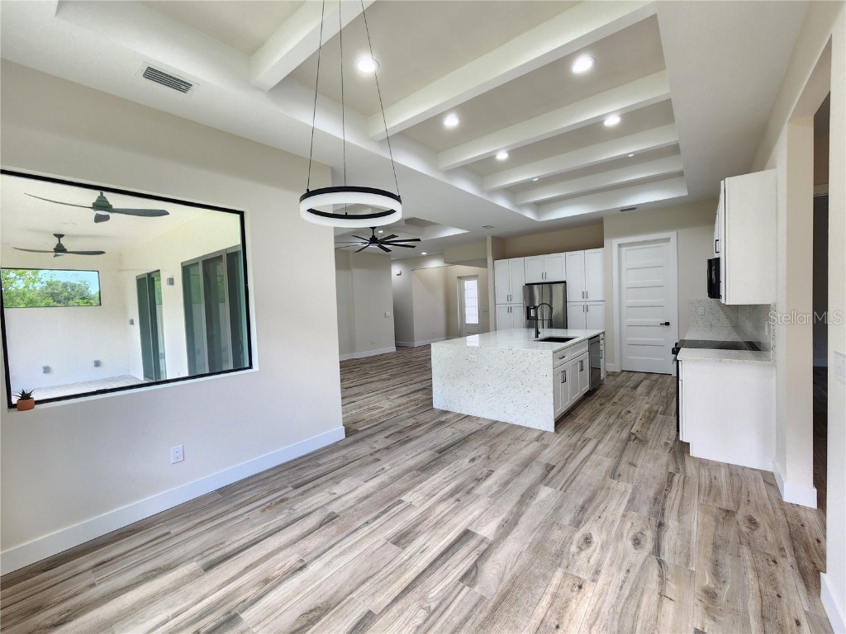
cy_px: 317
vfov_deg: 89.9
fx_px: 318
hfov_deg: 106.2
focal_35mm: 13
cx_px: 423
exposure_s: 1/60
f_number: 2.2
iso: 80
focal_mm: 2.2
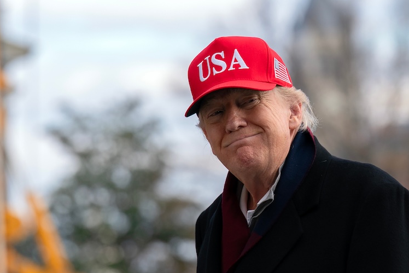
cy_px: 216
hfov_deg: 9.9
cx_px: 272
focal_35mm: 207
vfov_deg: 6.6
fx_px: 2352
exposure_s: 1/640
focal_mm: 129
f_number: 3.5
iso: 200
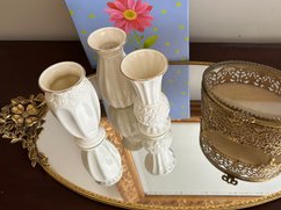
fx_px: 276
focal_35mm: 34
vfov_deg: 41.5
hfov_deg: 52.6
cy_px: 81
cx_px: 194
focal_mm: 6.86
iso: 400
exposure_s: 1/60
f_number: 1.78
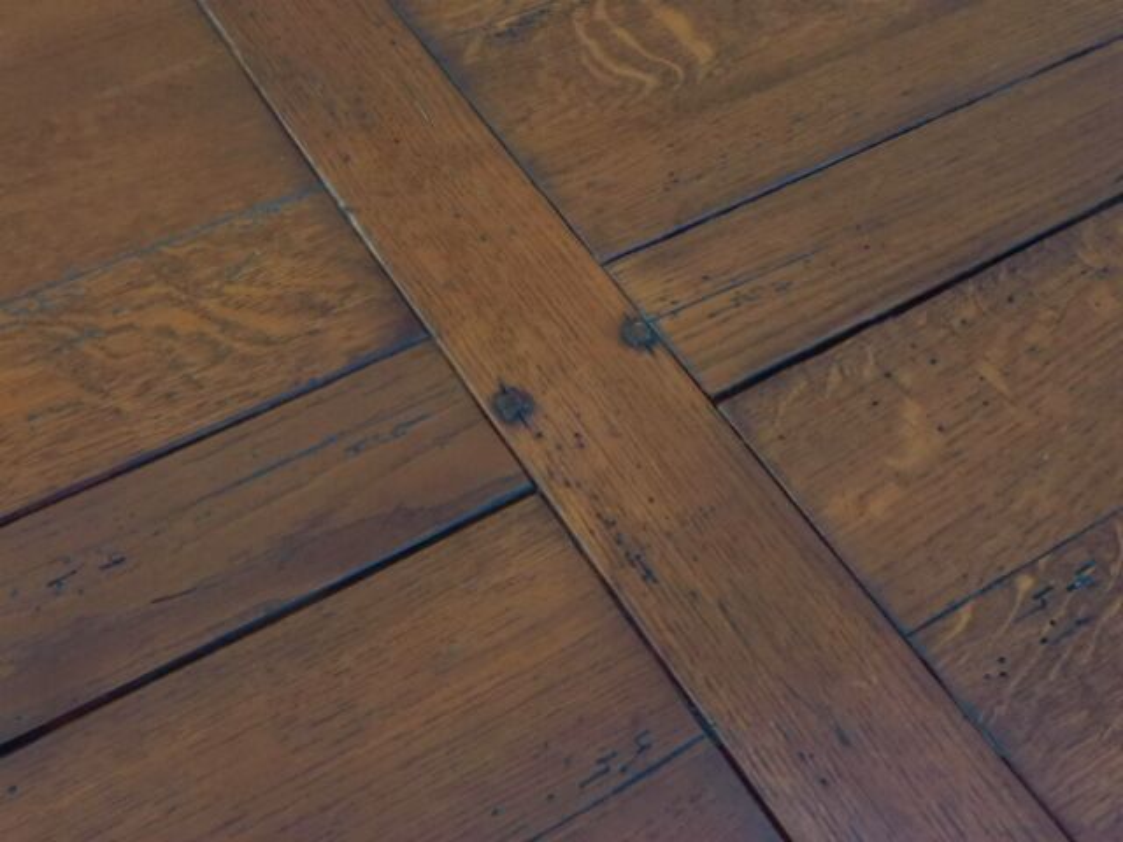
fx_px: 1363
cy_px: 421
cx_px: 562
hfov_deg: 44.8
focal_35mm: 42
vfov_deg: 34.3
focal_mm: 7.5
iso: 1600
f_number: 7.1
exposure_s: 1/200
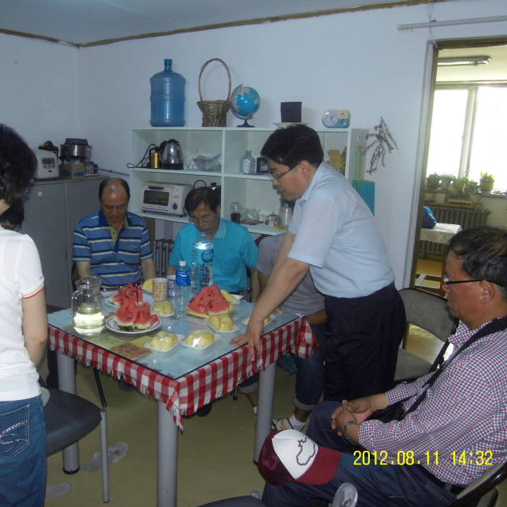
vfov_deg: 55.6
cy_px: 252
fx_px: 481
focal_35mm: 29
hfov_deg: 55.1
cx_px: 195
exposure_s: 1/40
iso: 100
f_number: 2.8
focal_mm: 4.3
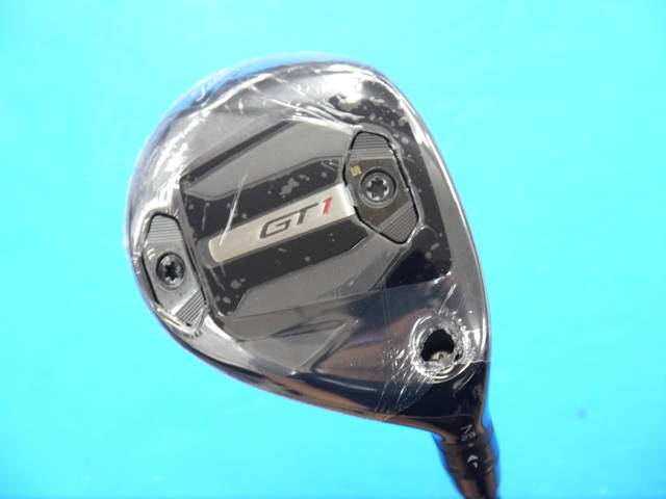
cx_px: 333
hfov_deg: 23.3
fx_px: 1616
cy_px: 250
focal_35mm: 84
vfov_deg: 17.6
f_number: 5.6
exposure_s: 1/40
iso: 800
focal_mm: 42
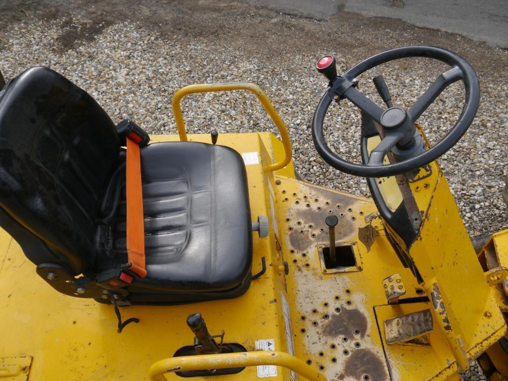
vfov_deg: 49.7
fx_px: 411
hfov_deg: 63.4
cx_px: 254
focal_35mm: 28
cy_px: 190
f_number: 5.6
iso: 160
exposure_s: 1/250
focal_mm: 14
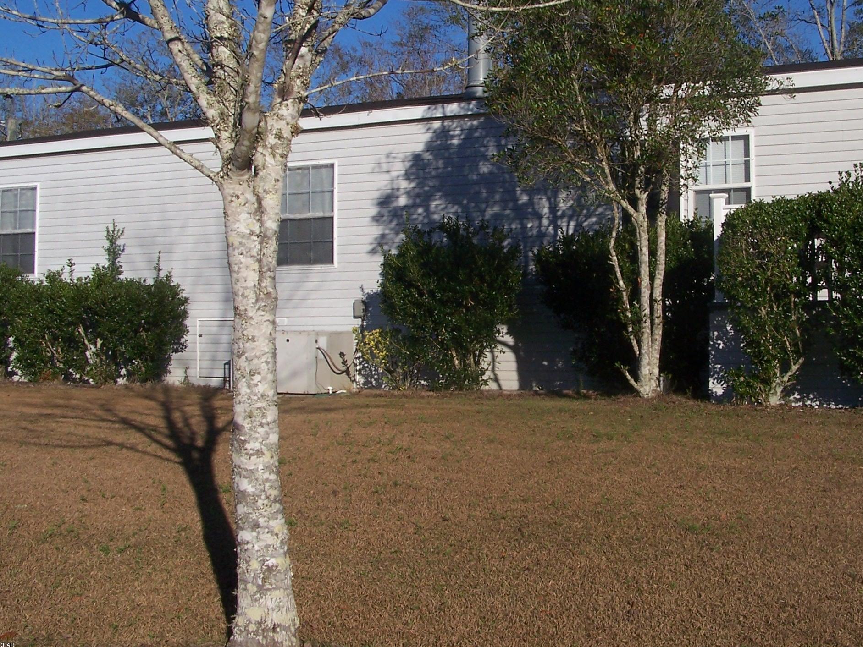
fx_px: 1297
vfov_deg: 27.9
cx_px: 568
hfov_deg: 36.5
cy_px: 230
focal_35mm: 52
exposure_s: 1/640
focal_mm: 6.3
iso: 80
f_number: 5.6
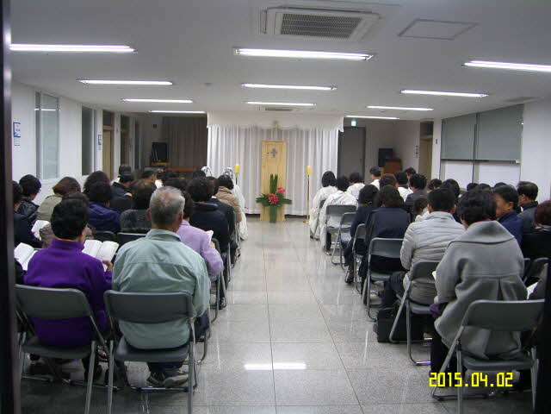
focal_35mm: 28
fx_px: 446
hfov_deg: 63.4
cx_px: 276
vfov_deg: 49.7
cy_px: 207
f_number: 2.2
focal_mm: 7.4
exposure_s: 1/30
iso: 80
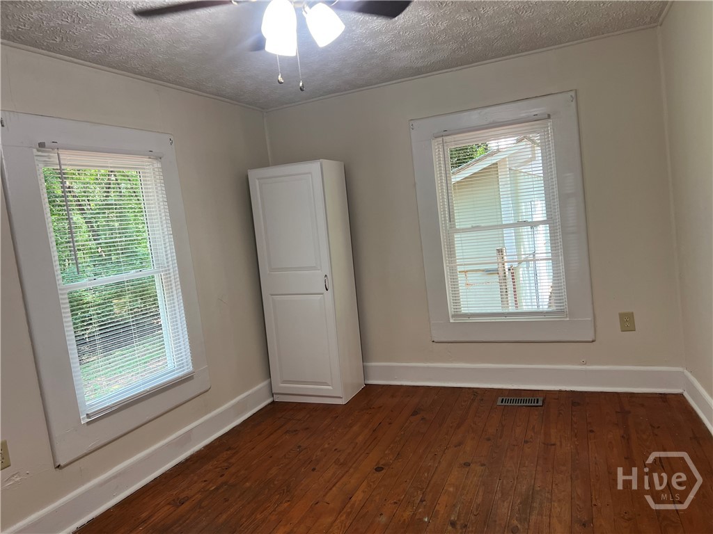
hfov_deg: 67.3
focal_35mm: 26
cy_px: 267
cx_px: 356
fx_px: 536
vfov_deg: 53.1
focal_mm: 5.7
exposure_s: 1/120
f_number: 1.5
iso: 100
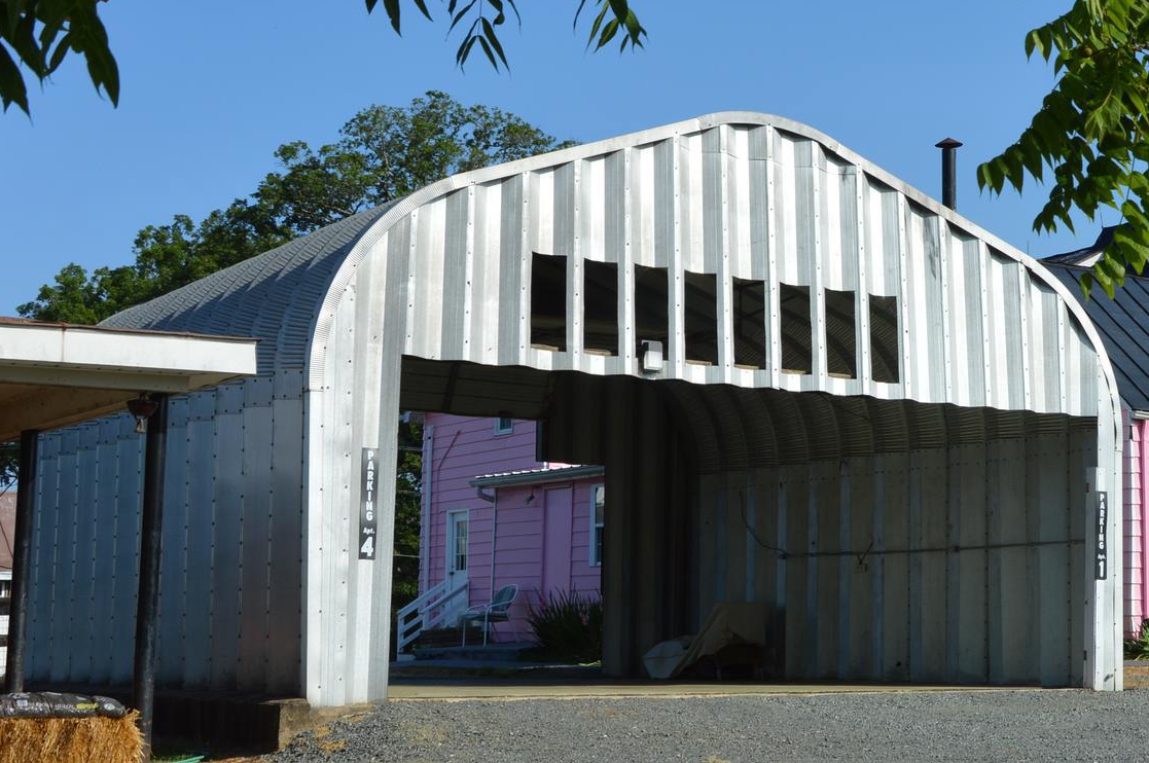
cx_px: 927
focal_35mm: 66
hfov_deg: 29.8
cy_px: 352
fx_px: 2104
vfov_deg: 20.6
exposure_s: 1/320
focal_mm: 24
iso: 100
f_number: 9
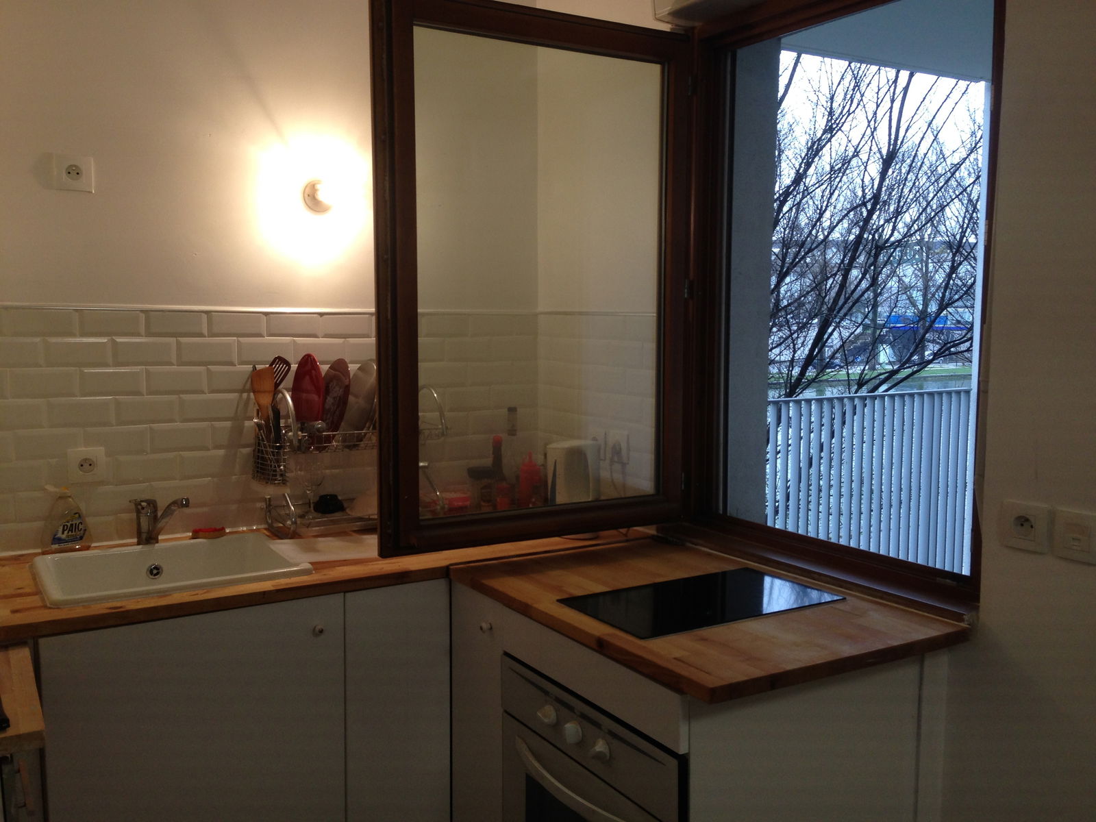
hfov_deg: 55.4
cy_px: 411
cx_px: 548
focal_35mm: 33
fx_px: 1045
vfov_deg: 42.9
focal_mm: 4.12
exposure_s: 1/60
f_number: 2.4
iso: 64
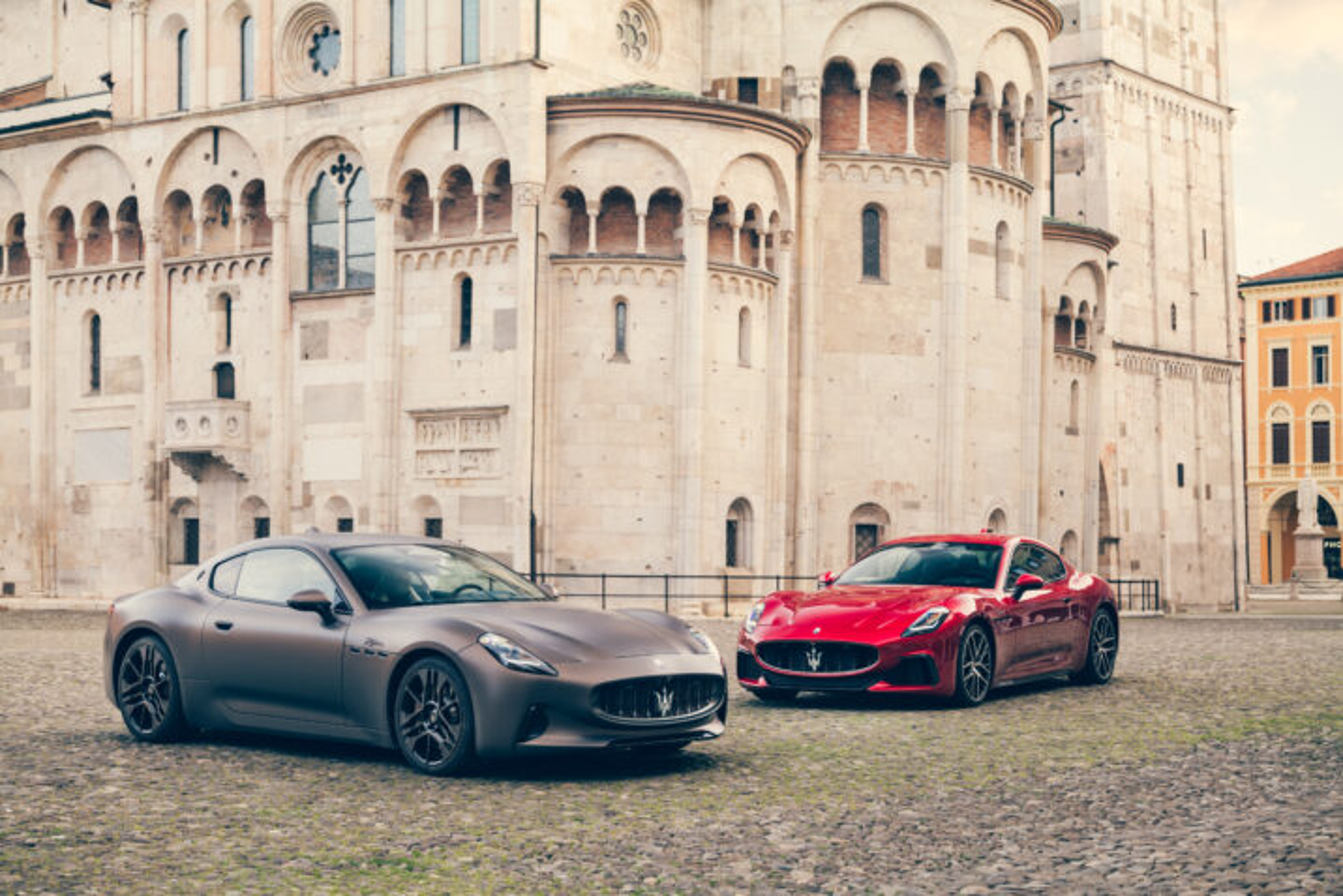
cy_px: 448
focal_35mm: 55
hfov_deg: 36.2
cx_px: 672
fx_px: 2053
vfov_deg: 24.6
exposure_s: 1/30
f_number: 3.7
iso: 64
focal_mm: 55
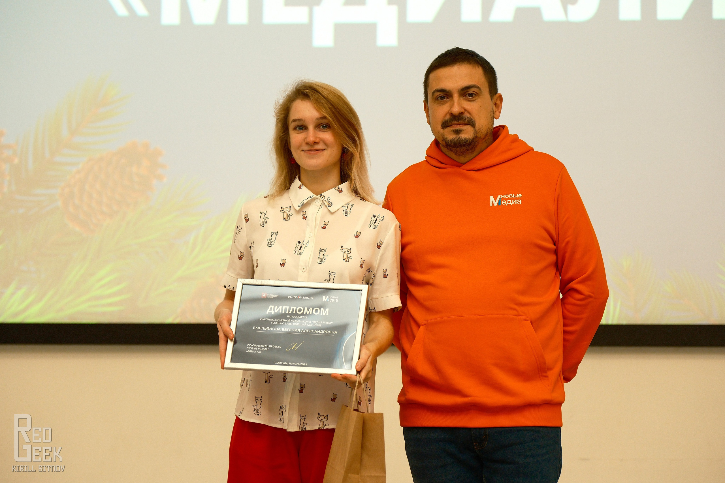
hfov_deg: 18.3
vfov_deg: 12.2
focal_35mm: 112
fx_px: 2256
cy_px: 242
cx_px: 362
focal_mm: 74.4
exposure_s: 1/160
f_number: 2.8
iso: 1250
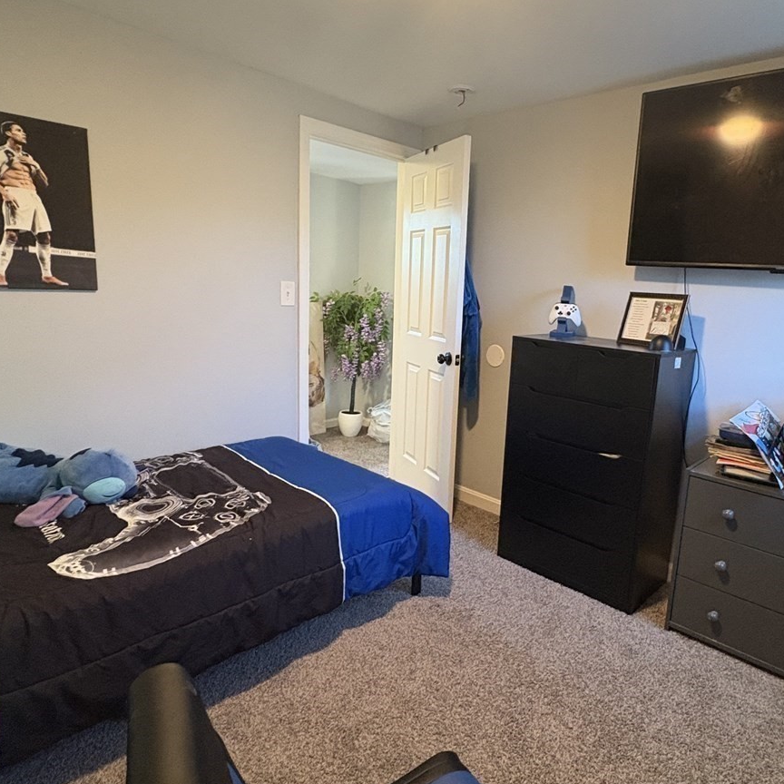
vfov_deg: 69.6
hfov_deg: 69.2
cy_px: 377
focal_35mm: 22
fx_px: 564
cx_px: 454
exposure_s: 1/60
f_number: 2.2
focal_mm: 2.22
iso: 500
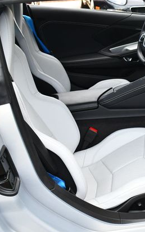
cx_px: 130
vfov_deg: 35.7
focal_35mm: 57
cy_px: 114
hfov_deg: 22.3
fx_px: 360
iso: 400
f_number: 4.5
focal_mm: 18
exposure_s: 1/250
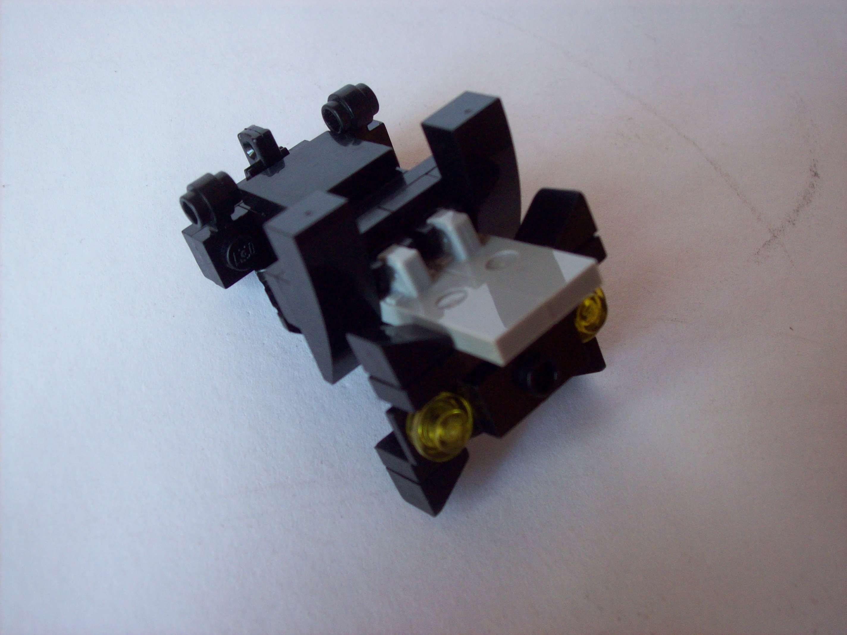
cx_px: 424
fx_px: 1101
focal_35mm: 45
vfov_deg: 32.2
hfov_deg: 42.1
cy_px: 318
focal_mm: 7.6
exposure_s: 1/73.6
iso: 109
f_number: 3
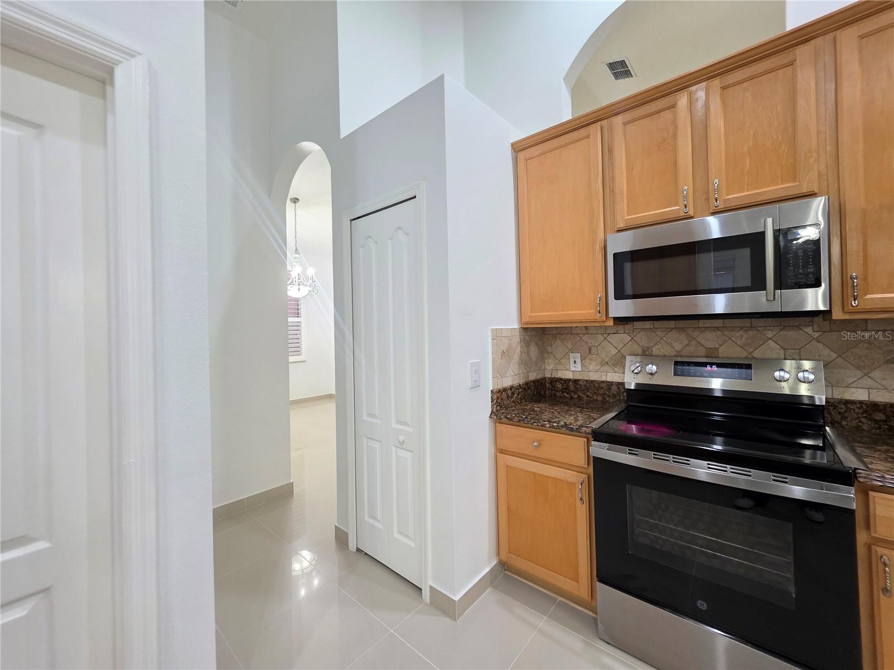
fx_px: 336
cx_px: 447
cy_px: 335
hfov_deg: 106.2
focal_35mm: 13
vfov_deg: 89.9
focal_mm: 2.2
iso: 250
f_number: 1.9
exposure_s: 1/60
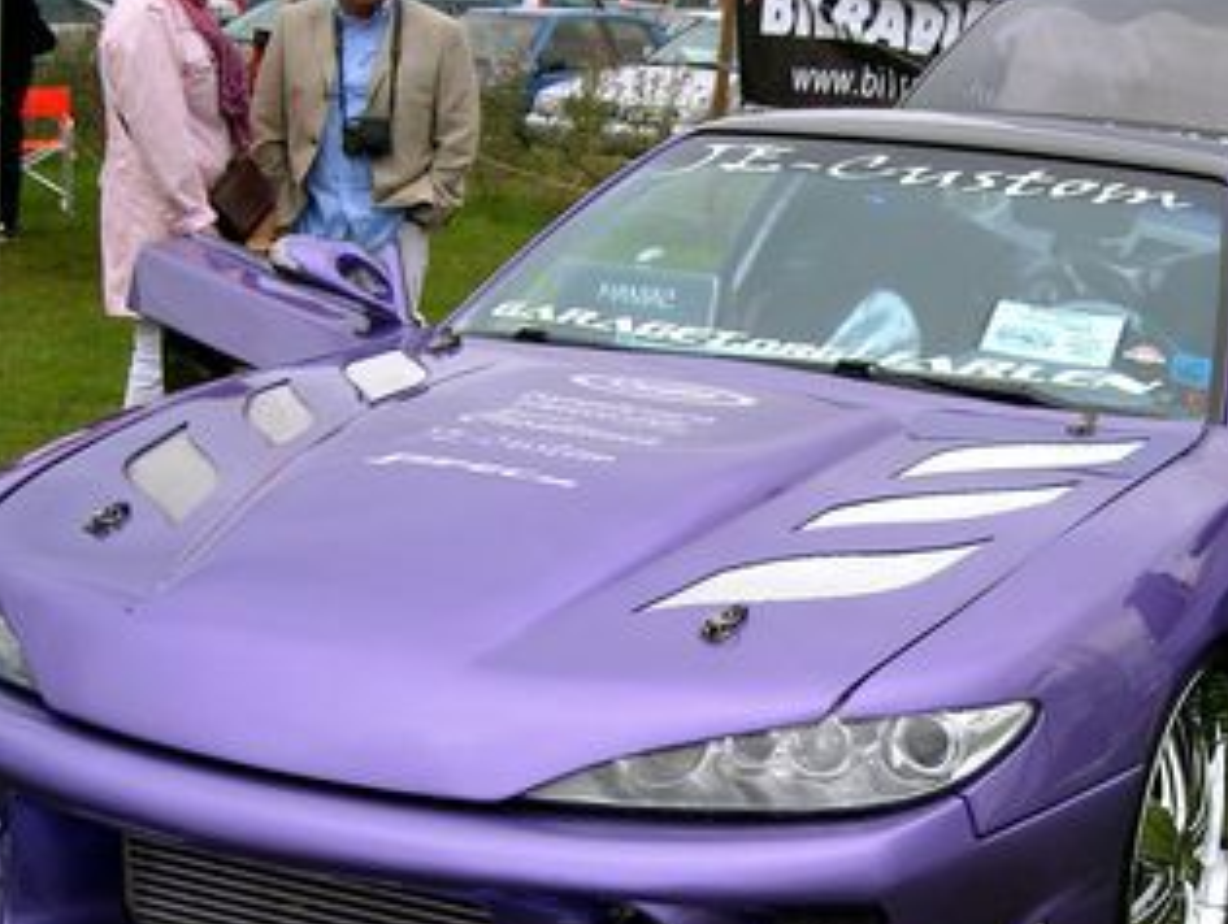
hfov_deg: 27.1
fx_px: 2522
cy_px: 608
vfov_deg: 20.7
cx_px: 869
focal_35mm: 71
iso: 64
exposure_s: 1/201
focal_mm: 5.7
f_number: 5.6
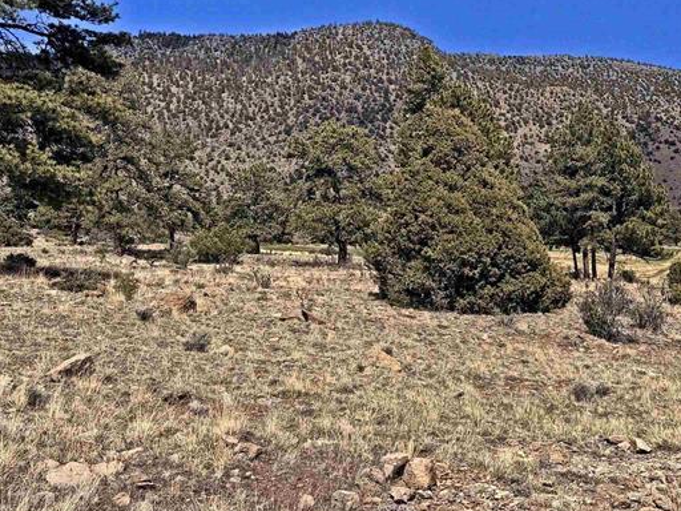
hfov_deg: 37.8
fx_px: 944
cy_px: 228
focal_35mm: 48
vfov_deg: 30.2
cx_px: 569
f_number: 1.78
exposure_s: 1/8130
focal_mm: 6.76
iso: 80
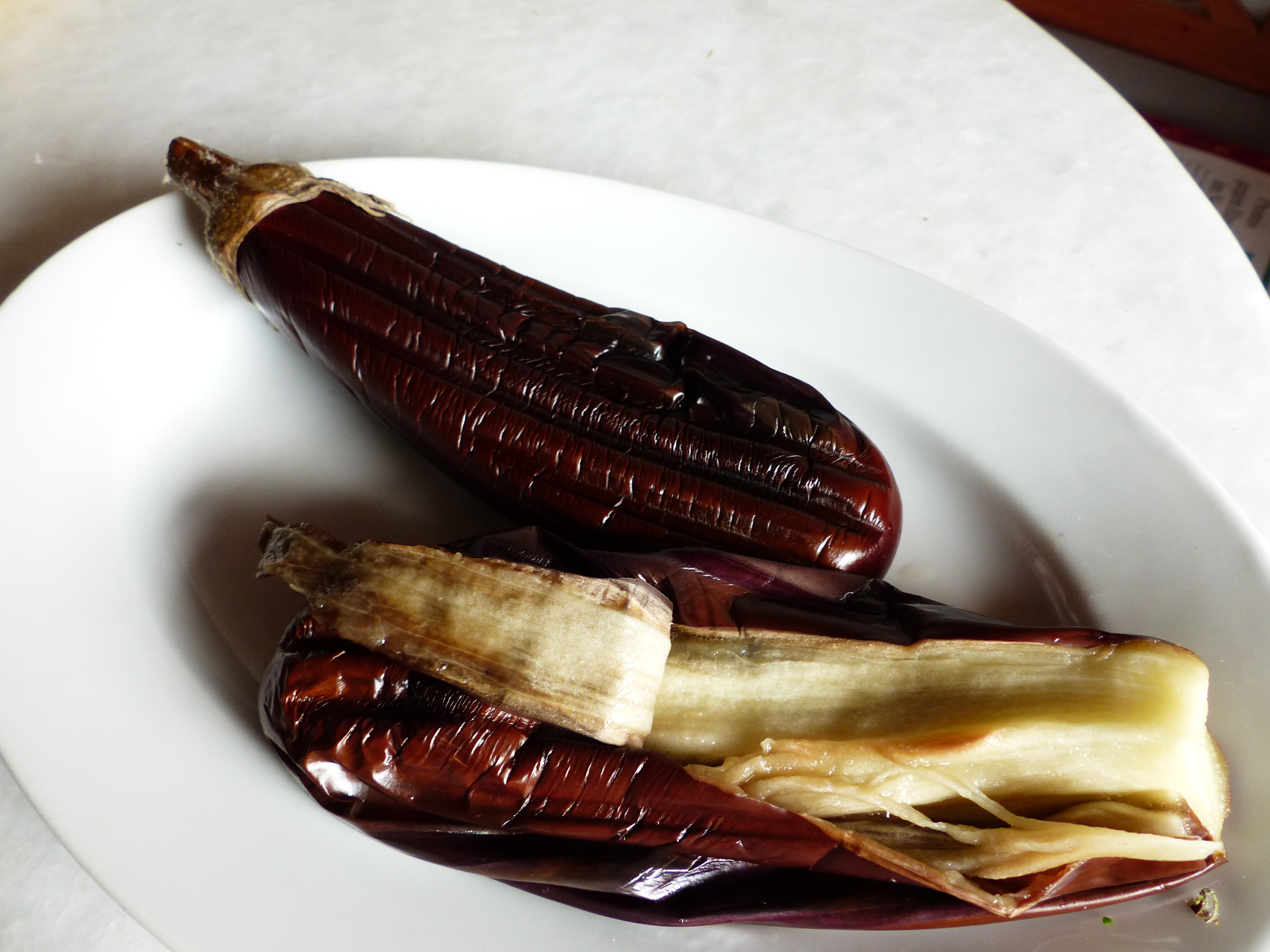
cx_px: 635
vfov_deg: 54.9
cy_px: 476
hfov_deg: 69.4
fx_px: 917
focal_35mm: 25
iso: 200
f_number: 2.8
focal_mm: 4.5
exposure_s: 1/60
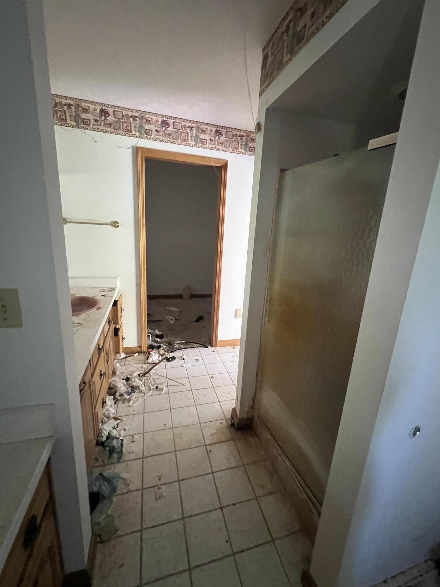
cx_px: 226
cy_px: 292
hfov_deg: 85.7
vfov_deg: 102.1
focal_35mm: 14
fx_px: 237
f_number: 1.8
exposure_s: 1/60
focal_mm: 1.57
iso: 1000
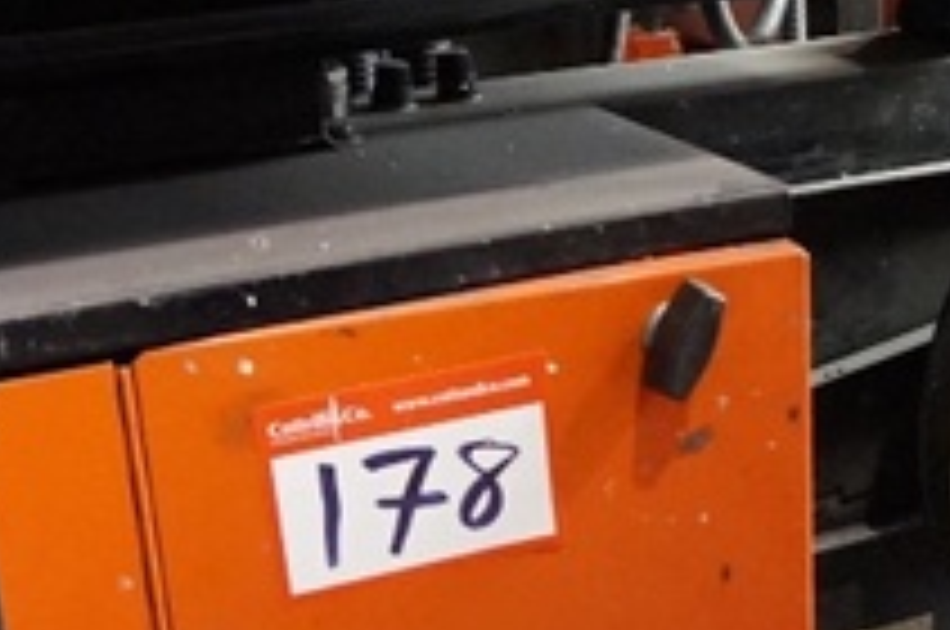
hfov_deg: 23.8
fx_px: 2161
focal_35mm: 82
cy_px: 598
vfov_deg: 16.3
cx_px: 945
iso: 3200
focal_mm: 16
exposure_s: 1/40
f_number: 3.5
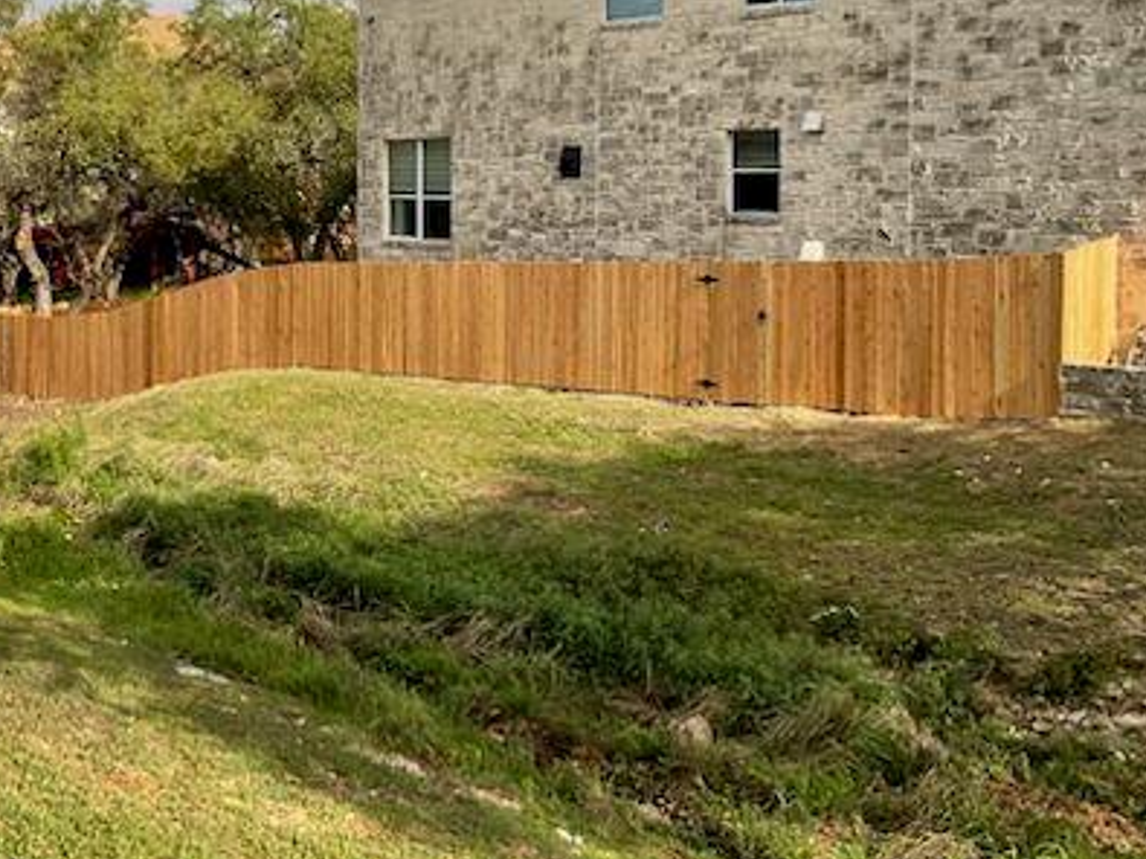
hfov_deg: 39.7
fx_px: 1556
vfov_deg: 30.3
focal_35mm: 47
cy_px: 206
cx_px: 334
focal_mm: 3
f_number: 1.8
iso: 16
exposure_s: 1/1577
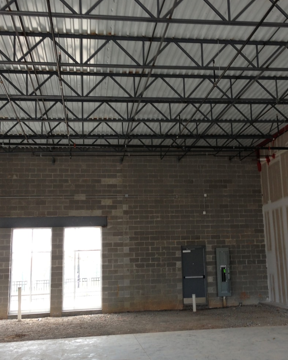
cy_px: 180
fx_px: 469
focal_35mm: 44
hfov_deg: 34.1
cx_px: 168
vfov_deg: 42.0
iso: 50
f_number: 2.4
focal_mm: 4.13
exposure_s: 1/40
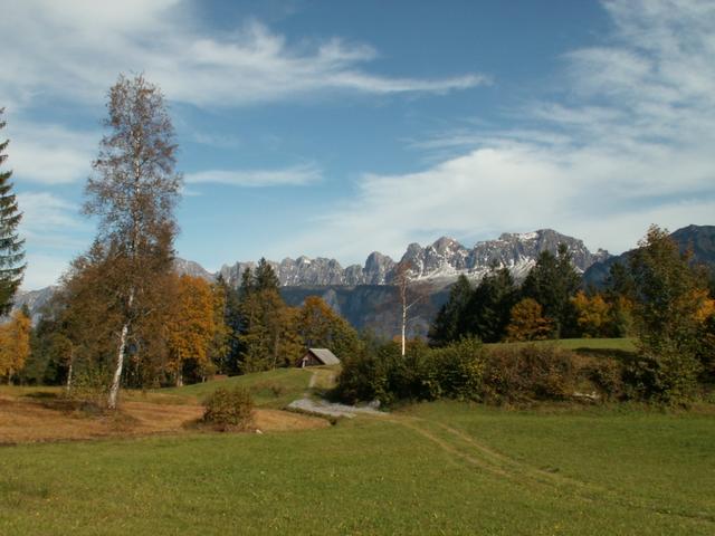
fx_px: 723
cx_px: 358
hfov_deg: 52.6
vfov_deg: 40.7
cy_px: 268
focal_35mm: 35
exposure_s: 1/200
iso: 50
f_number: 8
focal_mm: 5.86
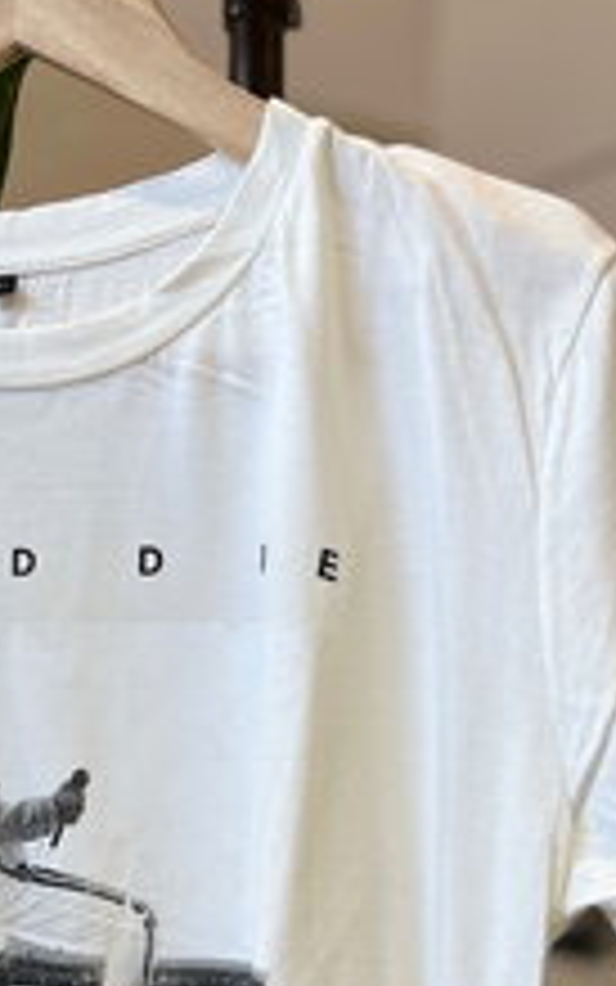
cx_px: 36
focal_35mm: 67
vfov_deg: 29.2
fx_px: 1798
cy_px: 916
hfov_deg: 19.0
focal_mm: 5.1
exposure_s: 1/100
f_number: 1.6
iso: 40
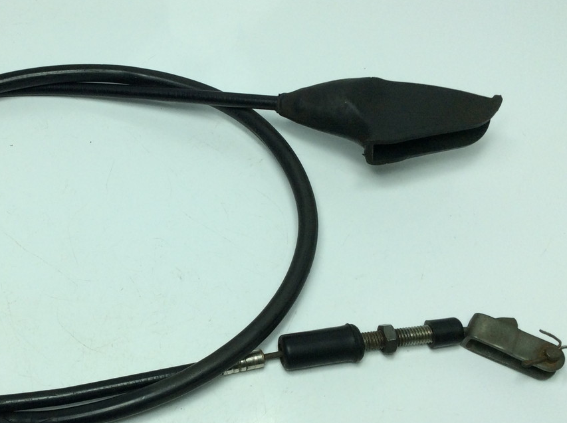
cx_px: 160
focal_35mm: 48
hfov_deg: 38.9
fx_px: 785
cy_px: 224
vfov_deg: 30.2
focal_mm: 3.3
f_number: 2.4
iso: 32
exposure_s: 1/590
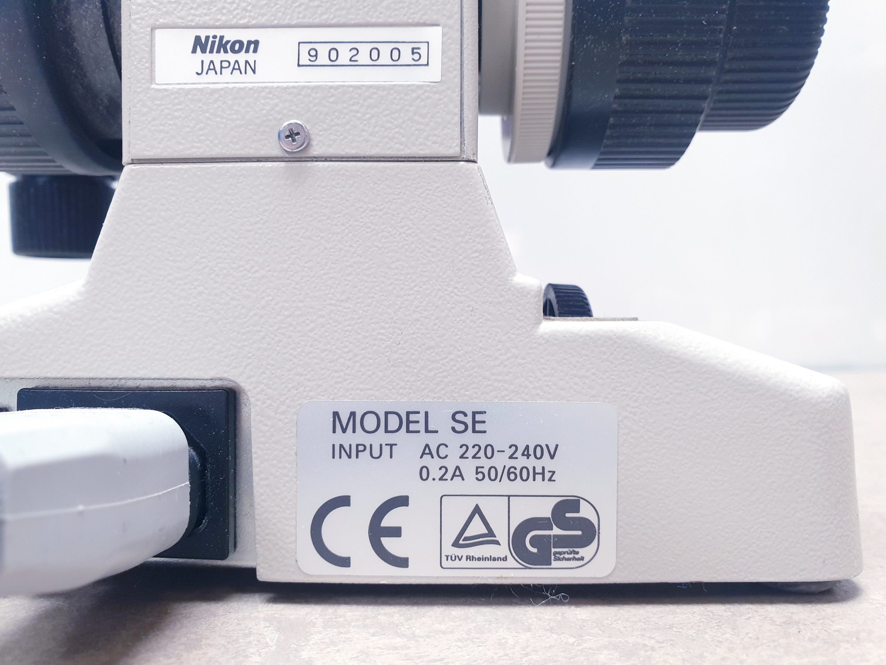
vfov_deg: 53.1
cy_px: 332
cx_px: 443
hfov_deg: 67.3
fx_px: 665
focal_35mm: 26
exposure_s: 1/50
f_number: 2.4
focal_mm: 4.3
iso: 160
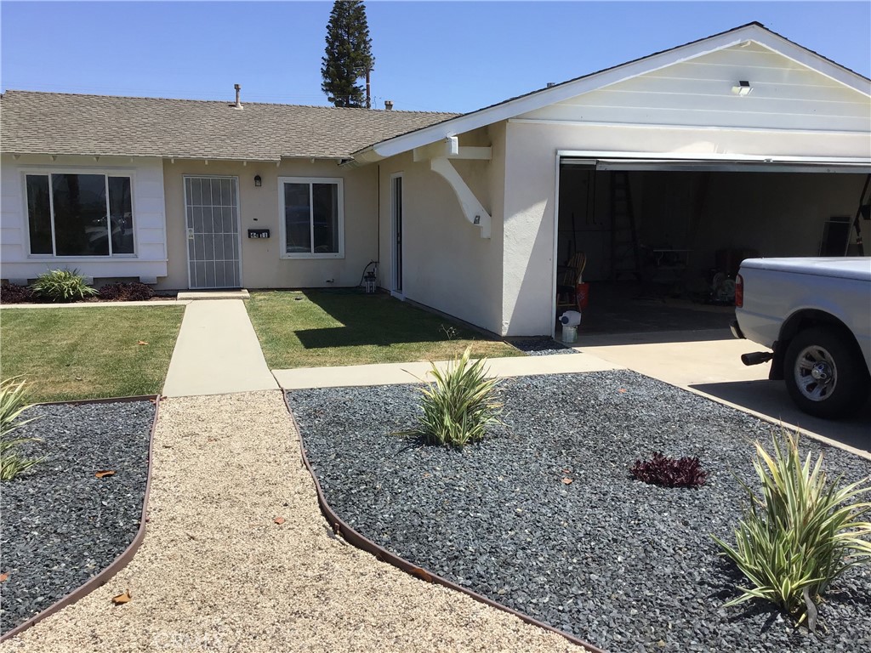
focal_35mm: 31
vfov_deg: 45.4
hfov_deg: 58.4
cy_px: 326
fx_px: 780
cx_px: 436
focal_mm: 3.3
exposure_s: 1/1508
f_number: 2.4
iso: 25
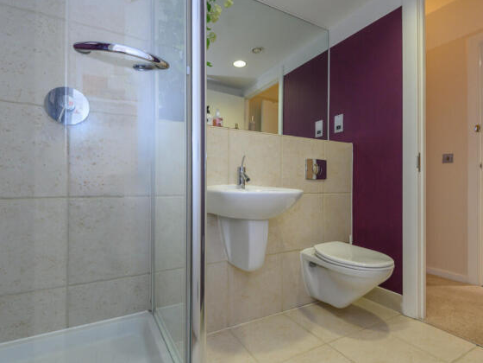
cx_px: 242
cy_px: 187
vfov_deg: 71.6
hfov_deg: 87.8
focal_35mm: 18
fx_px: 251
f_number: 8
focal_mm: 16
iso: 800
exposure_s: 1/15
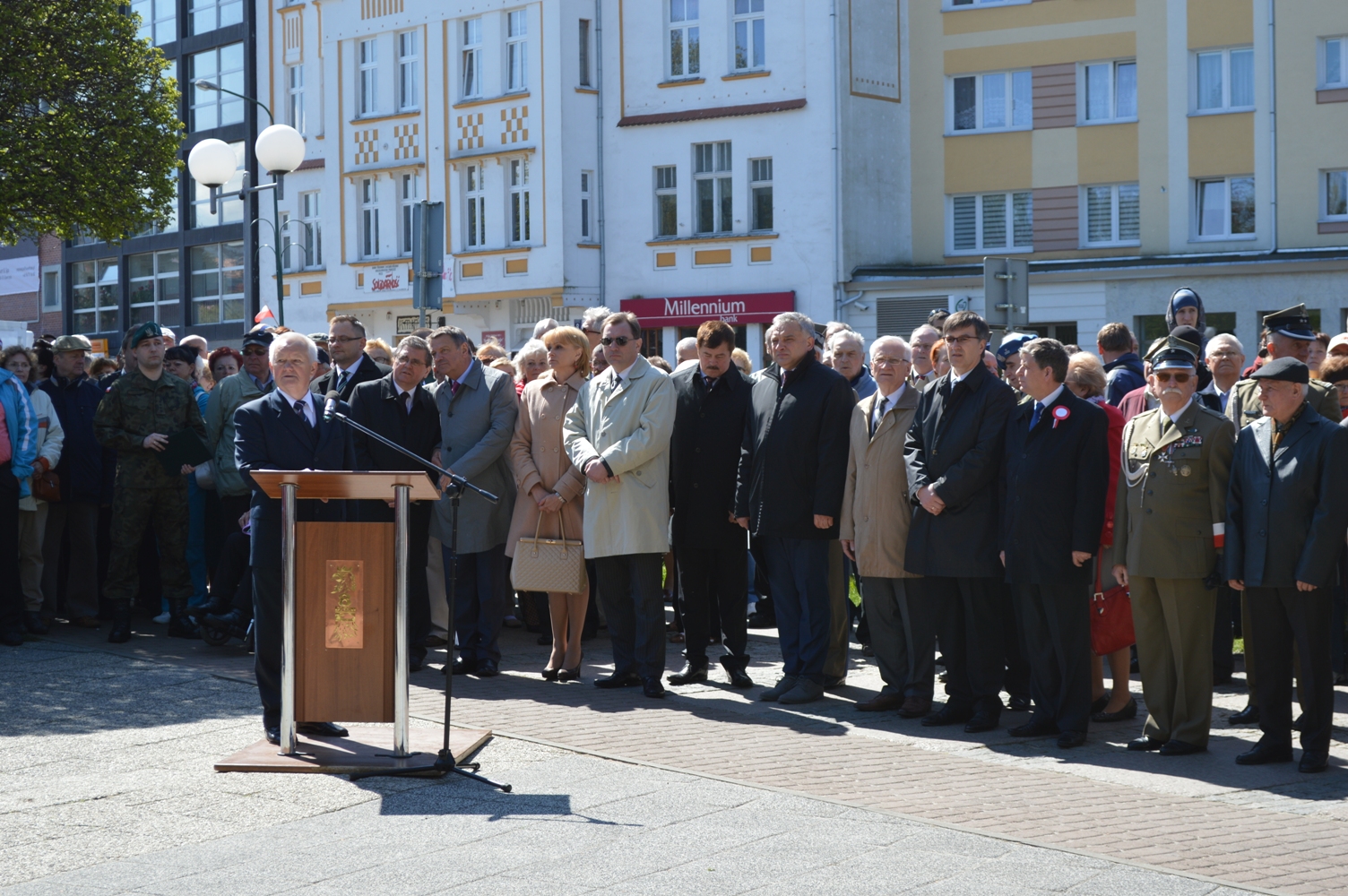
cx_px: 674
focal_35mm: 72
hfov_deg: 28.1
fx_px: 2694
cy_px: 448
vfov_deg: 18.9
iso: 100
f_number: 6.3
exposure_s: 1/160
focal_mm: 48
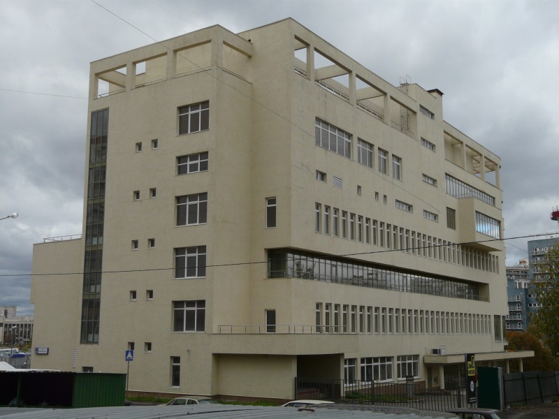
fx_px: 711
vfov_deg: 32.9
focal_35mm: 44
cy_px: 210
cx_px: 280
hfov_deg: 42.9
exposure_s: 1/640
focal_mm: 7.2
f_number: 3.6
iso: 100
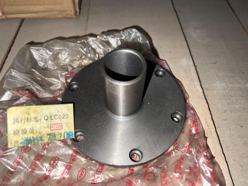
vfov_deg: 53.1
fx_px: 186
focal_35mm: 26
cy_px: 93
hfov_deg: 67.3
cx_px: 124
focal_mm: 5.7
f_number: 1.5
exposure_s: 1/57
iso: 32
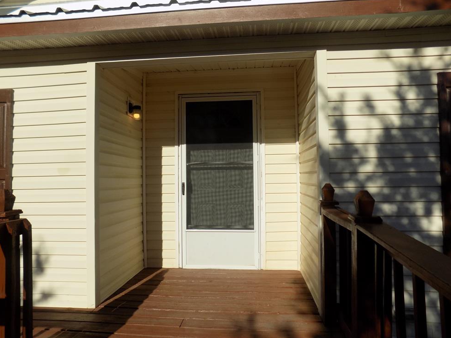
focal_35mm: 24
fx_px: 313
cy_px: 168
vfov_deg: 56.8
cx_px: 218
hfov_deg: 71.6
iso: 80
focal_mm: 4
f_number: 9.9
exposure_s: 1/250
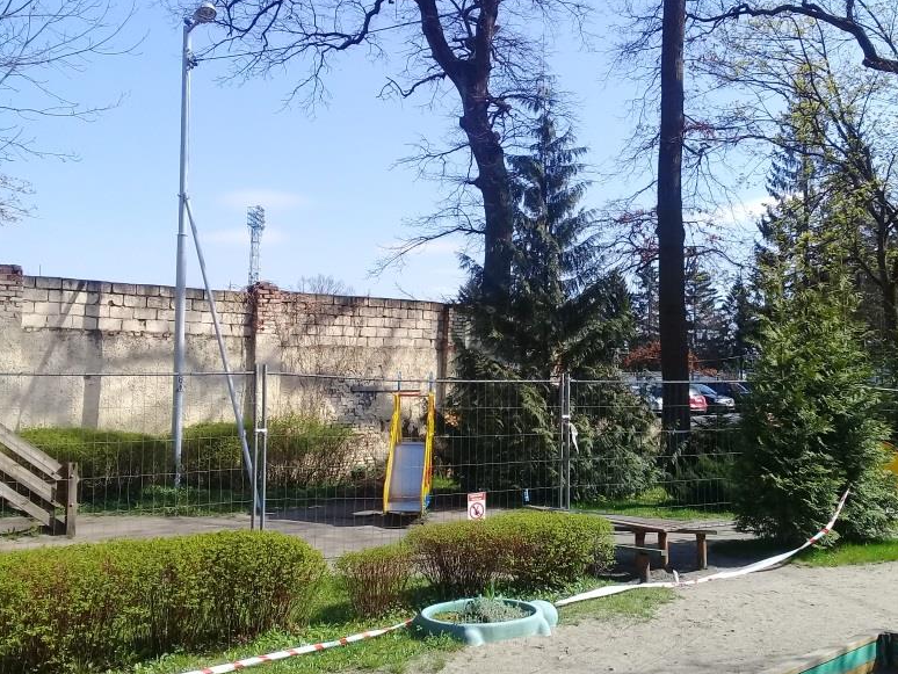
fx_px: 1064
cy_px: 321
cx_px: 569
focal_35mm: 41
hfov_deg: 45.3
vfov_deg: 35.1
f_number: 2.2
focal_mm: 3.3
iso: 50
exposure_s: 1/799
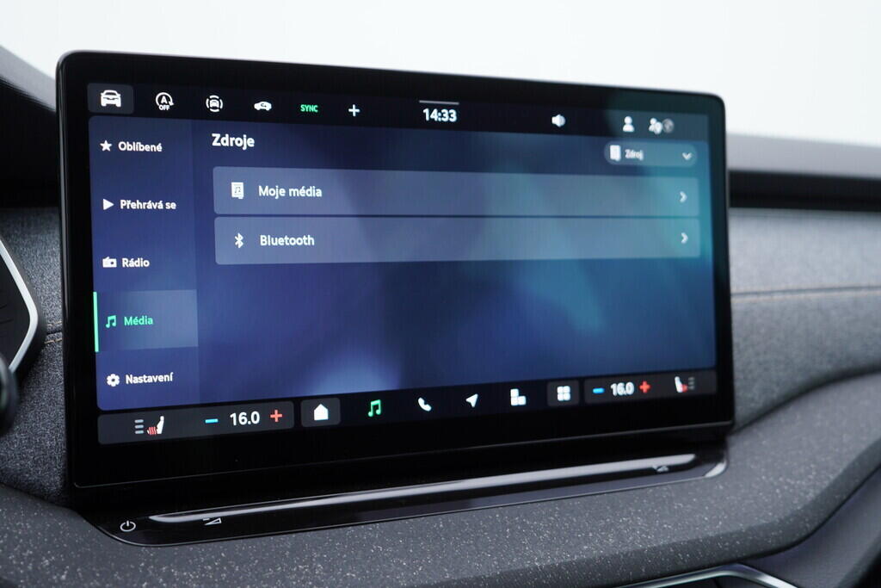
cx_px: 440
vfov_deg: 36.9
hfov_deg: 53.1
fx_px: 881
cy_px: 294
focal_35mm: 36
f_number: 3.2
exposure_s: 1/50
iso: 125
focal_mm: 24
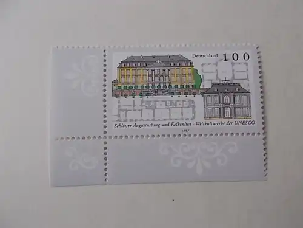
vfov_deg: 53.1
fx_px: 228
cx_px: 152
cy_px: 114
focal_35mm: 26
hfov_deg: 67.3
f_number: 3.2
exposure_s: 1/25
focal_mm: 4.6
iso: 80
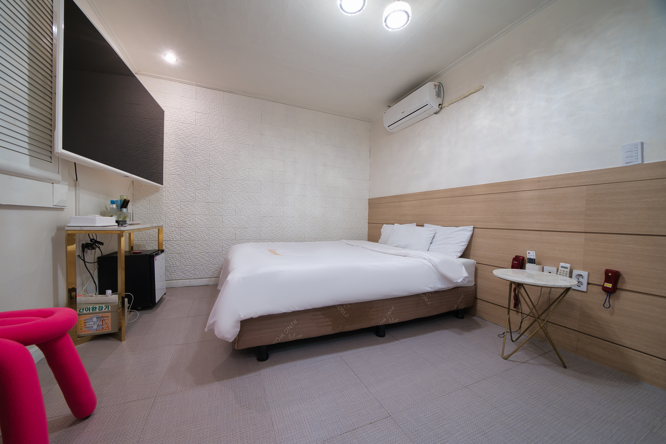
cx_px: 333
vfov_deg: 90.0
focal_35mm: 12
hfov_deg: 112.6
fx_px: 222
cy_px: 222
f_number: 10
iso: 100
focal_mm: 12
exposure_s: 1
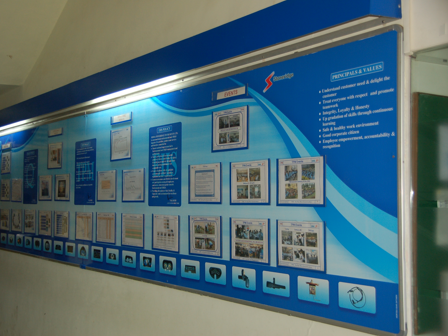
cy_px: 168
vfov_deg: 29.7
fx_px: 634
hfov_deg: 38.8
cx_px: 196
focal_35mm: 49
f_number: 4
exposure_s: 1/60
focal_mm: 30
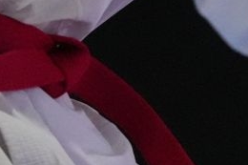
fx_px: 6437
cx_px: 428
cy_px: -260
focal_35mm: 935
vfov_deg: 1.5
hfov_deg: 2.2
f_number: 2.8
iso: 12800
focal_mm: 135
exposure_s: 1/800
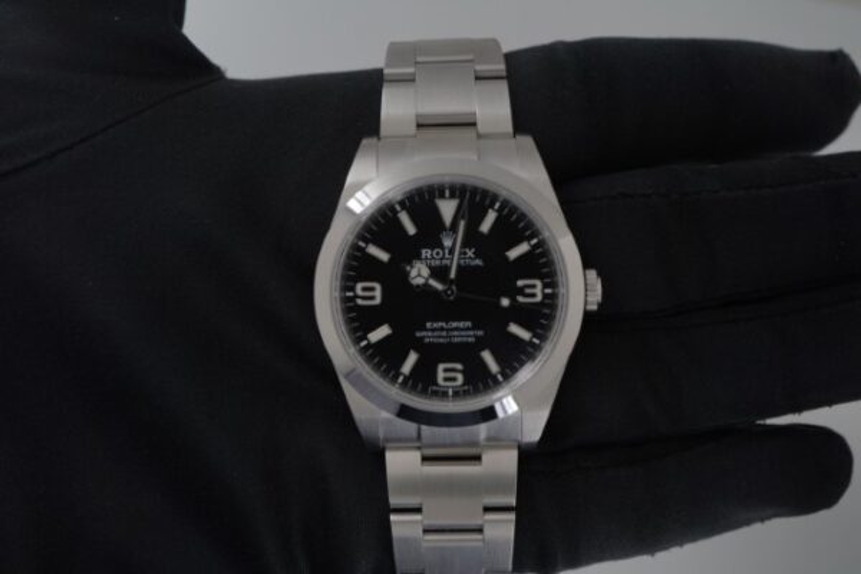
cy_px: 287
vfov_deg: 27.0
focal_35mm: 50
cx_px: 430
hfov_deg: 39.6
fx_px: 1196
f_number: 7.1
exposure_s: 1/250
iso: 640
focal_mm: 50
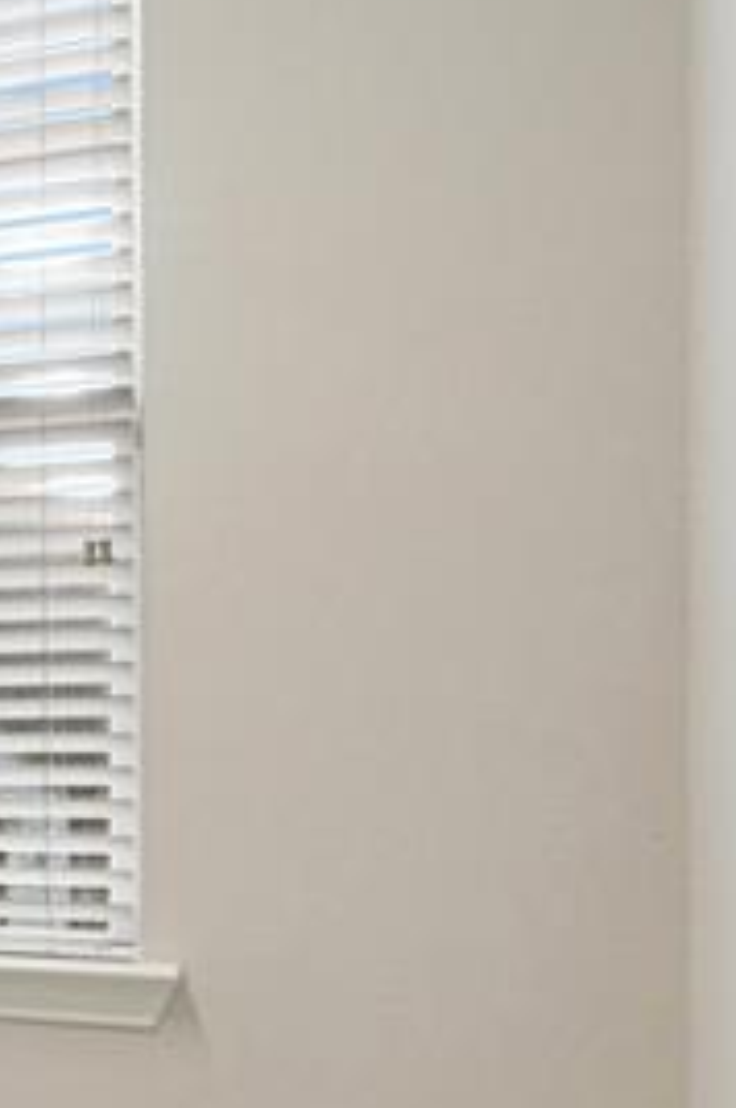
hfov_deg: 15.6
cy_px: 748
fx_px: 1998
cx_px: -815
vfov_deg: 30.7
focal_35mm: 65
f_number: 8
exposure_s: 1/4
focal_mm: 17
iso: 320
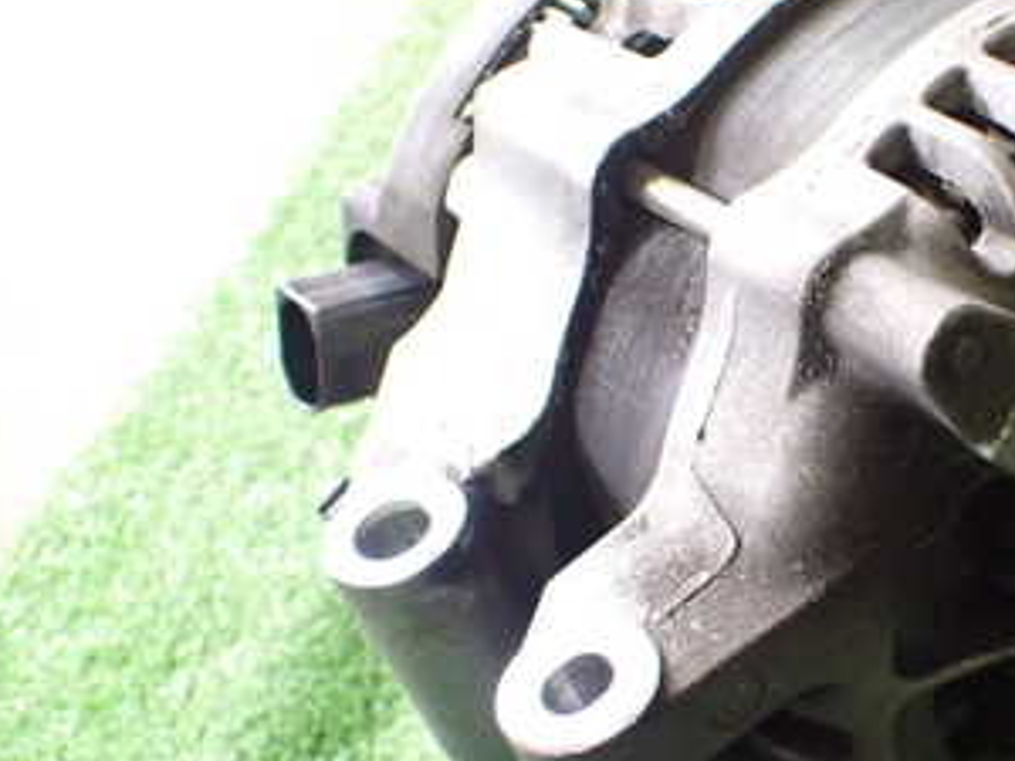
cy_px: 443
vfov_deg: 24.4
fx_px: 1759
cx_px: 920
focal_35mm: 60
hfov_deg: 30.7
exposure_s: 1/30
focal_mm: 5.4
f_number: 2.3
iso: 800
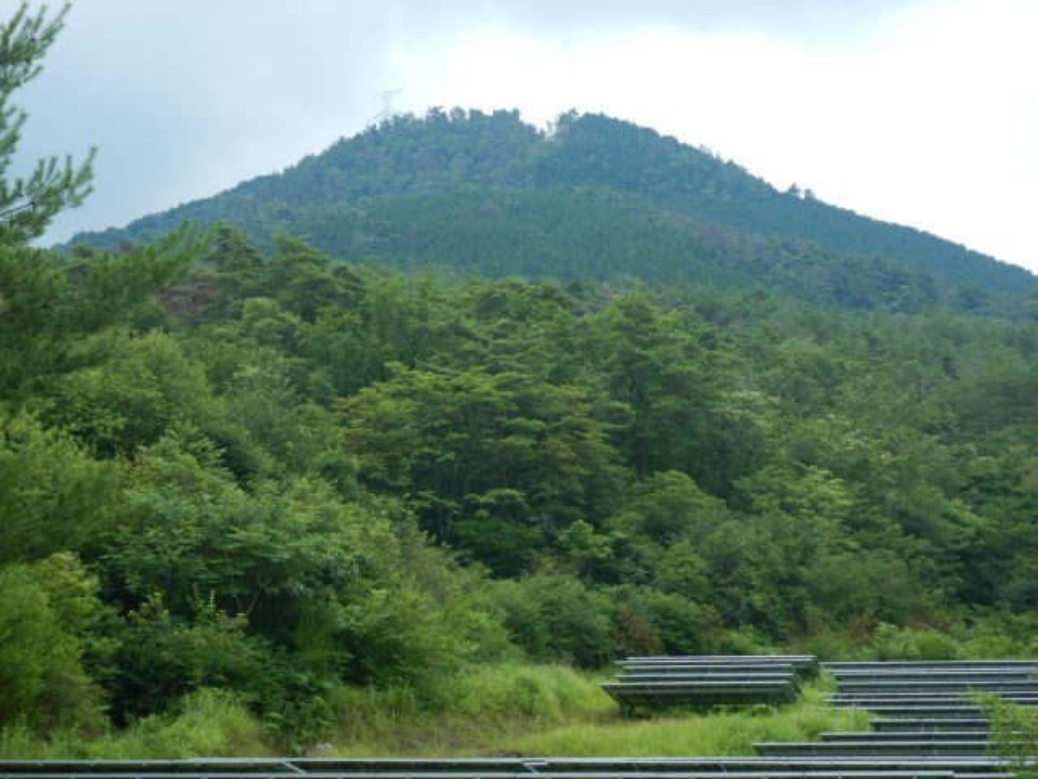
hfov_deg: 25.0
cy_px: 390
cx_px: 519
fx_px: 2339
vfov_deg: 18.9
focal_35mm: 78
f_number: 4.6
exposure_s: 1/320
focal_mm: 14.1
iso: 200
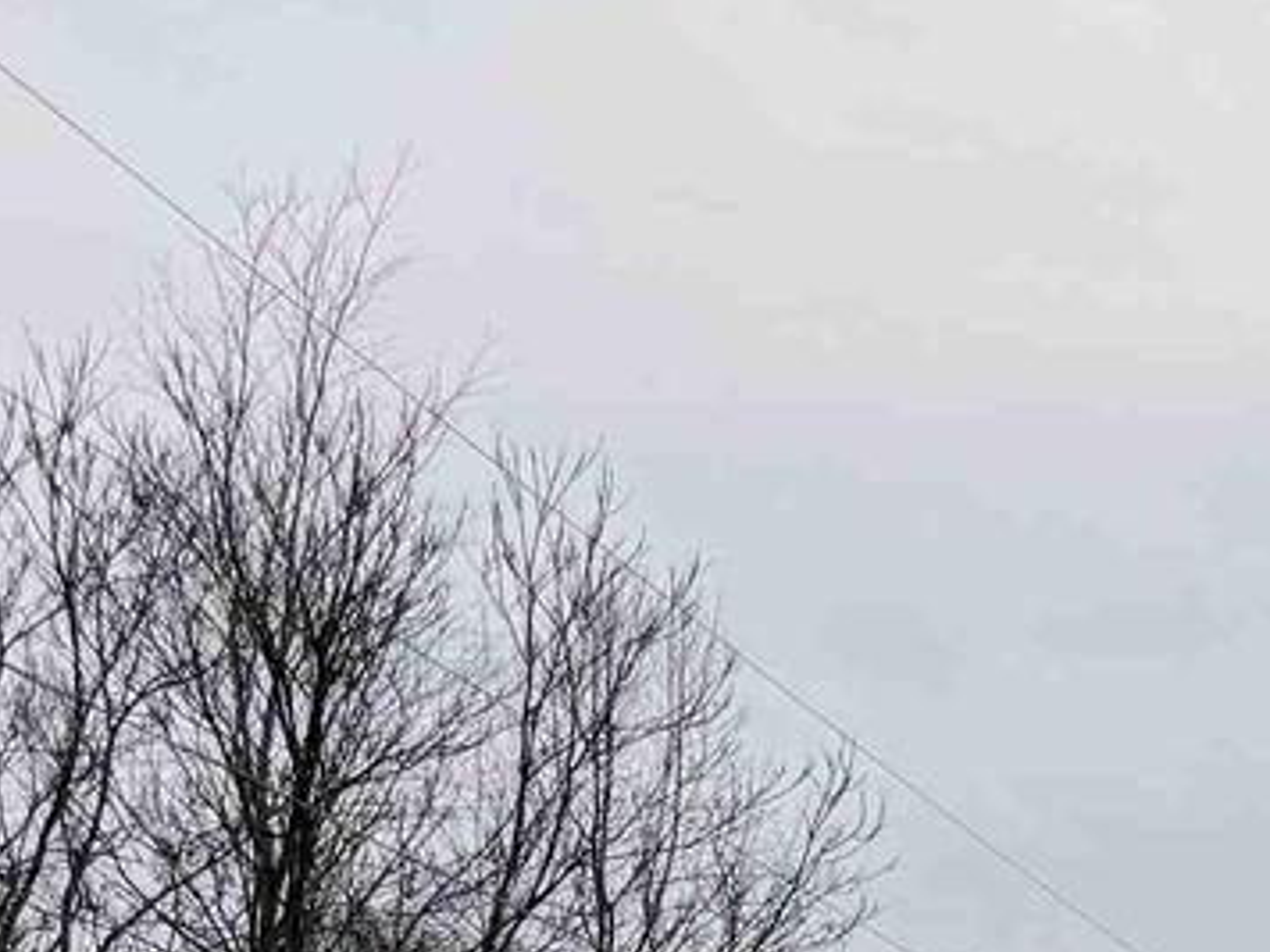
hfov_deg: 17.0
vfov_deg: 14.0
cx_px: 2222
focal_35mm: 97
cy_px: 1551
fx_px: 3559
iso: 80
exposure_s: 1/5714
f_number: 1.78
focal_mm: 6.76
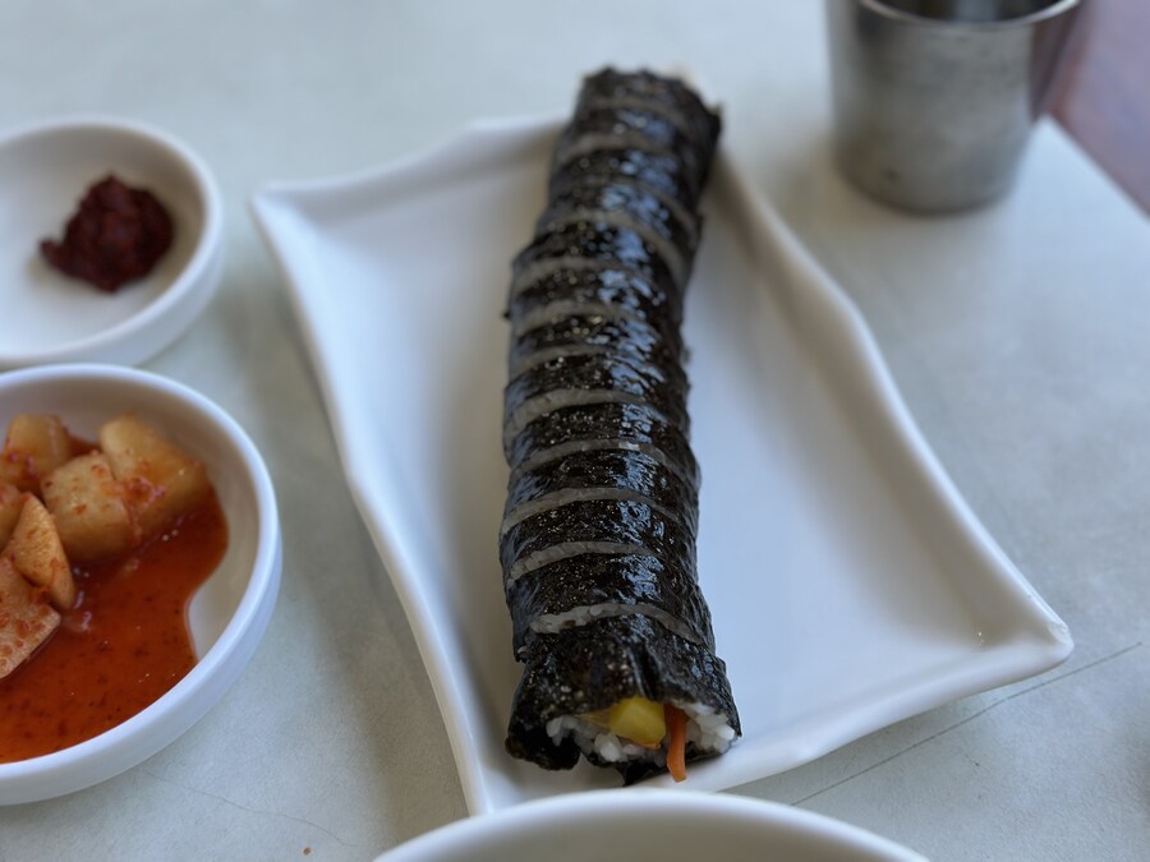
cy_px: 431
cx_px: 575
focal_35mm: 48
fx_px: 1595
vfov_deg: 30.3
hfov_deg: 39.7
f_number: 1.78
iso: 80
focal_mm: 6.86
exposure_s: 1/120
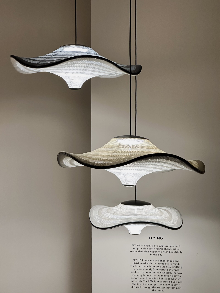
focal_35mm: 77
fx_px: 652
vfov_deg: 25.3
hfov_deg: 19.1
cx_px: 110
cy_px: 146
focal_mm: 9
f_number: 2.8
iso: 200
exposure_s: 1/100
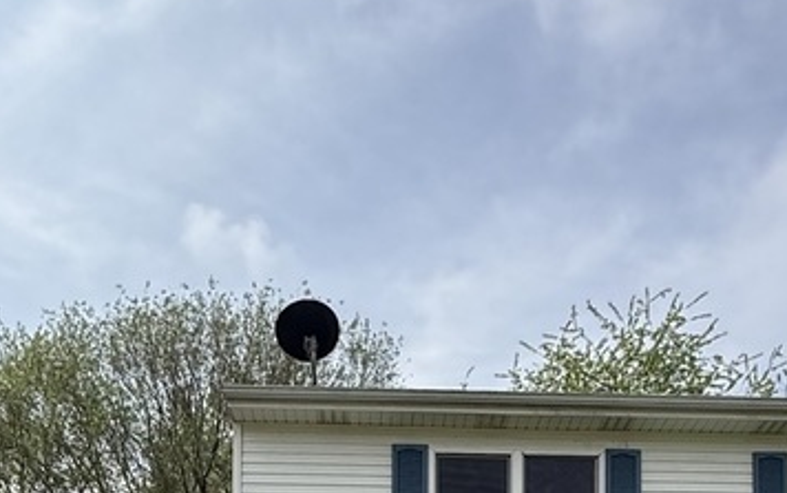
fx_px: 966
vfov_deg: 20.5
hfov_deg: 44.3
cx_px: 391
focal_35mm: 45
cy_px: 878
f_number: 2.2
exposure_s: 1/2165
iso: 64
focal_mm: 2.22
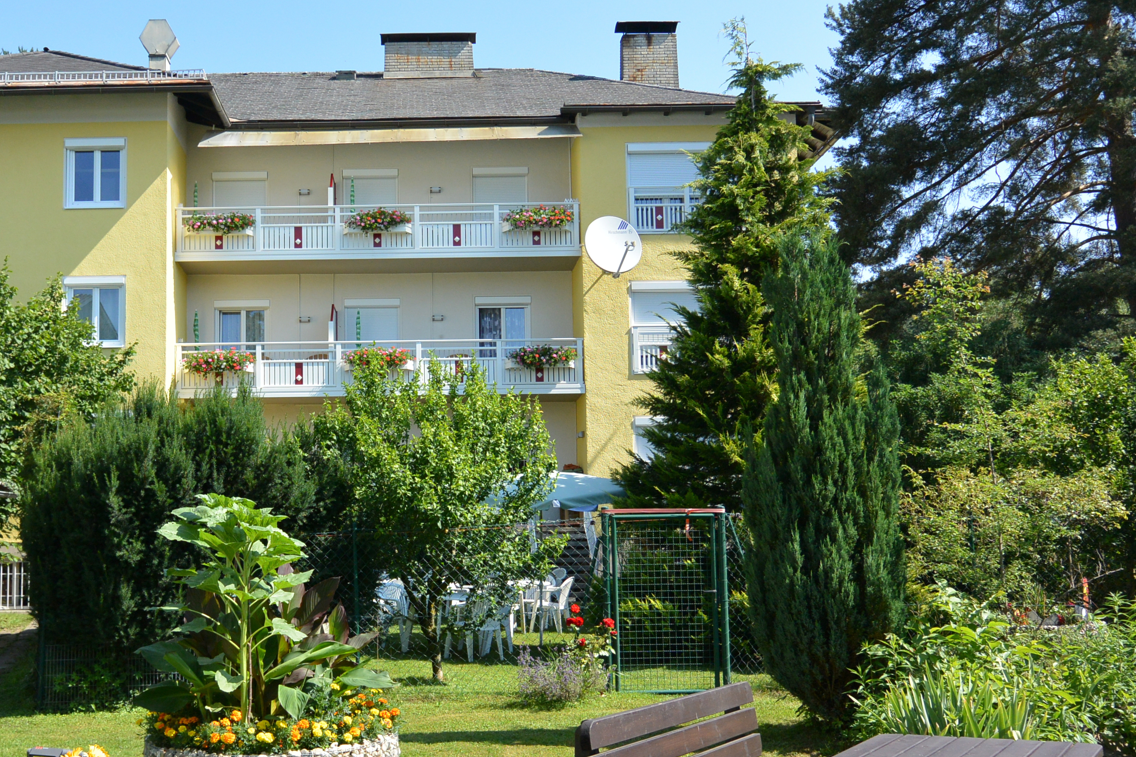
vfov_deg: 34.9
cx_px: 407
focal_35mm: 38
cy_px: 461
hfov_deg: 50.1
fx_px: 1199
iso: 160
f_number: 4
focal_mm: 11
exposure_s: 1/1000
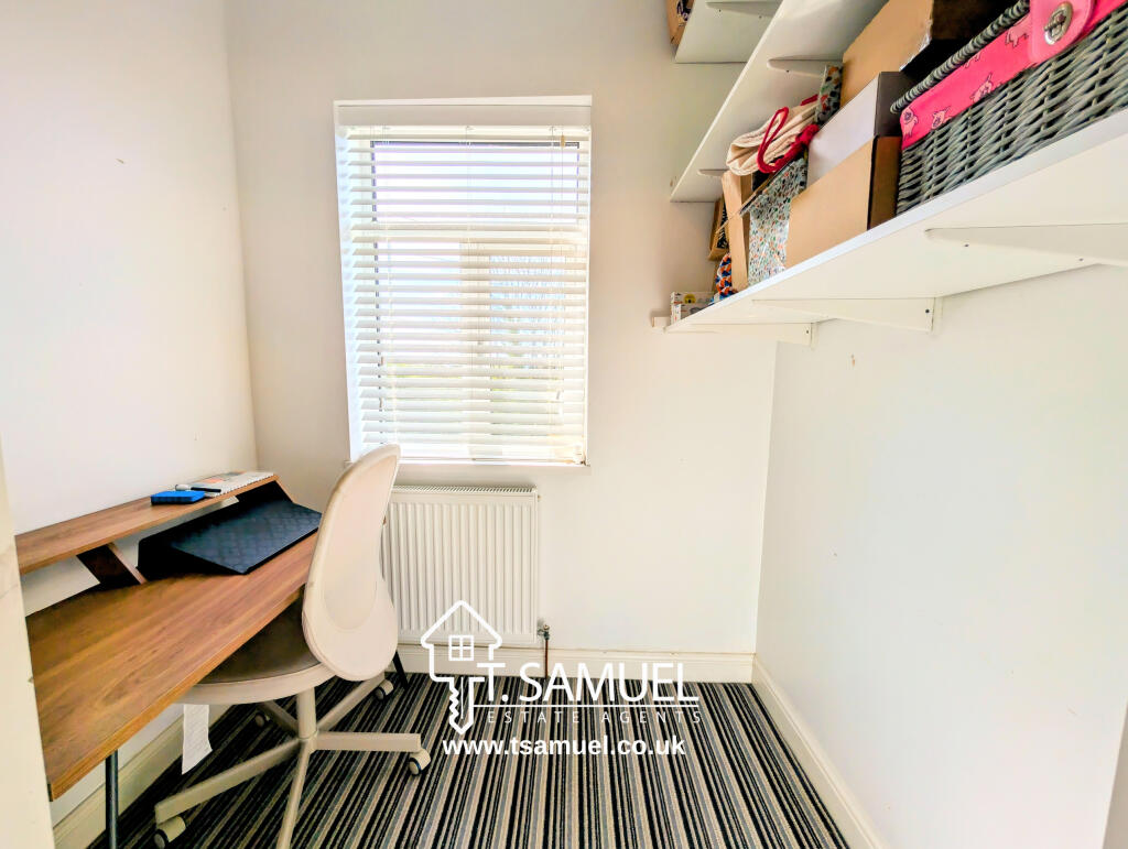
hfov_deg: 110.5
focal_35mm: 12
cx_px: 564
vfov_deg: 94.6
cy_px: 424
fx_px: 392
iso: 52
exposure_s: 1/2000
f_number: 1.7
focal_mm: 2.02
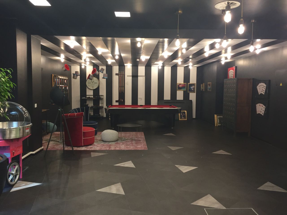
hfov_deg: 61.7
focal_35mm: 29
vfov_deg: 48.2
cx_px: 144
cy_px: 108
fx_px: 240
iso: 125
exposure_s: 1/33
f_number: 2.2
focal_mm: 4.15
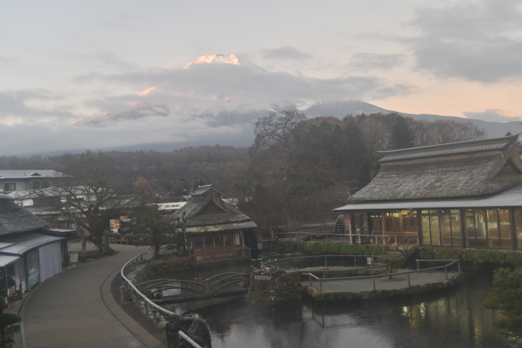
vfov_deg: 28.9
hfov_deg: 42.3
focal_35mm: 46
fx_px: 674
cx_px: 261
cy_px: 174
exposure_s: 1/13
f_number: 4.2
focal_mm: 31
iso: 200
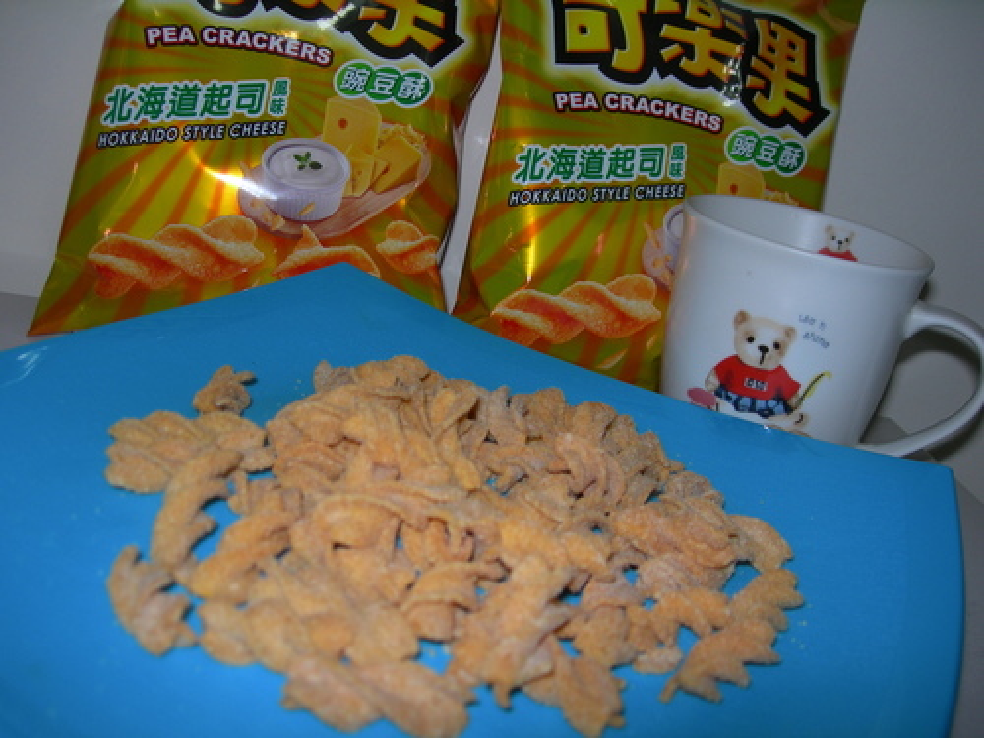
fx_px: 1080
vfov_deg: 37.7
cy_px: 369
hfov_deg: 49.0
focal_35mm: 38
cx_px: 492
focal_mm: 7.8
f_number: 2.8
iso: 50
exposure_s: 1/60.1
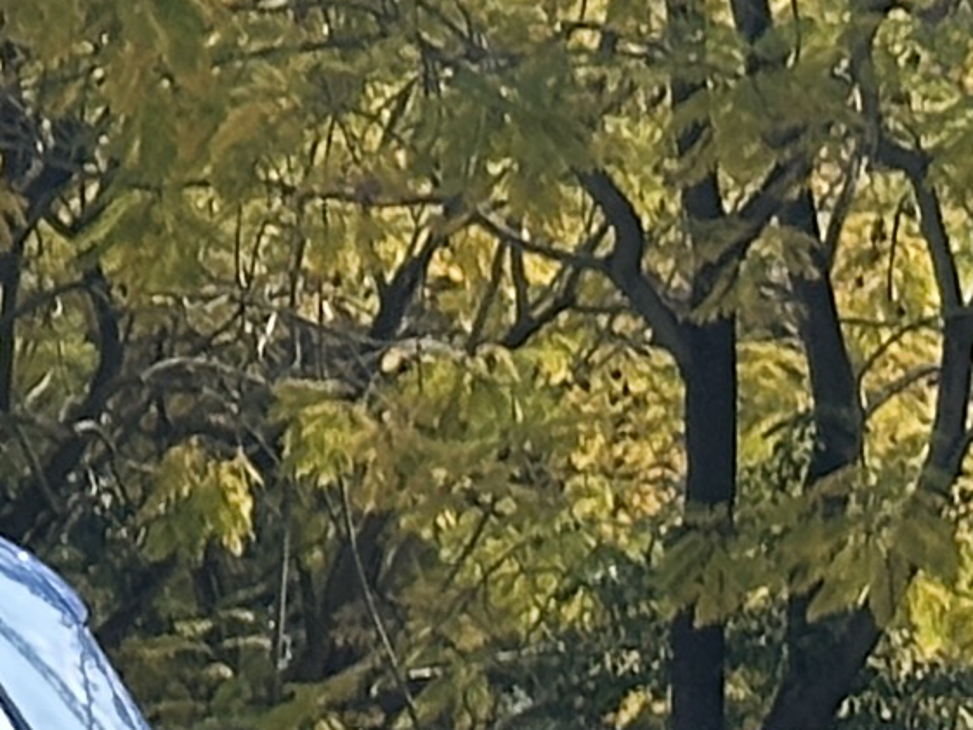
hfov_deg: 5.3
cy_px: 1874
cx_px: -2470
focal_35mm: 345
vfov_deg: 4.2
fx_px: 9699
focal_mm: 6.86
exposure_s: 1/1453
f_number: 1.78
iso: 64
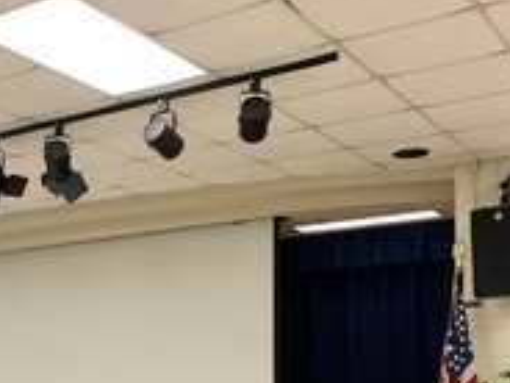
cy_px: 394
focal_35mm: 61
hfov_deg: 30.4
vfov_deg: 22.9
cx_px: 55
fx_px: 899
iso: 40
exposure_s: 1/30
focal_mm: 4
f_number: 1.8
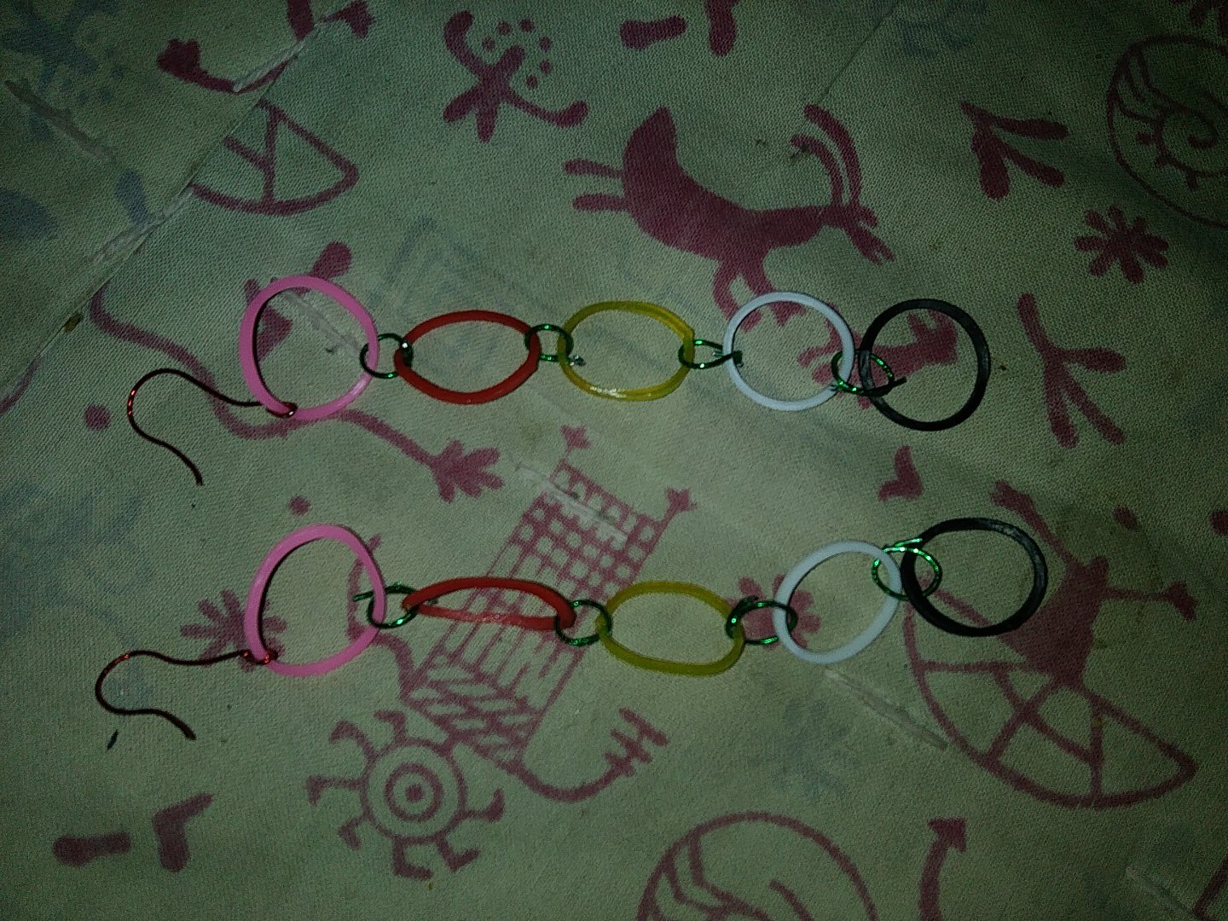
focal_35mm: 40
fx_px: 1419
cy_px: 460
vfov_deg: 36.0
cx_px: 614
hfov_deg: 46.8
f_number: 2.4
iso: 800
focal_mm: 4.21
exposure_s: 1/9.97
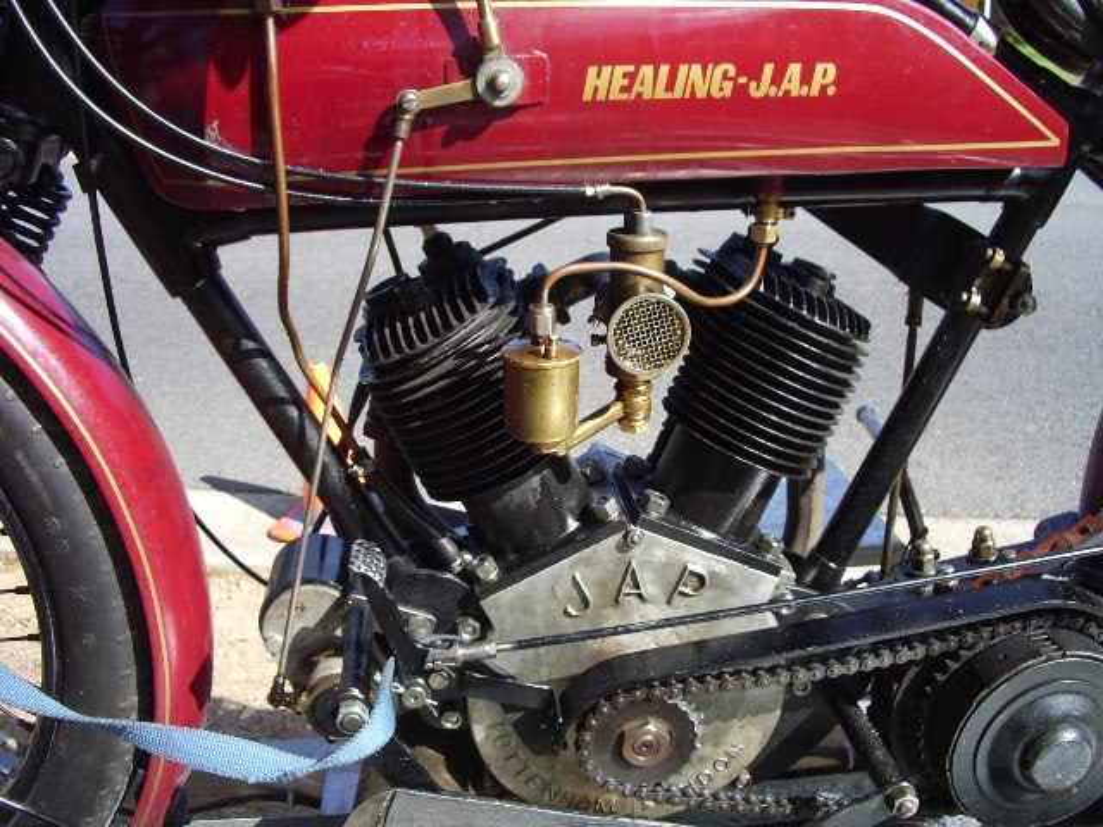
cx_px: 552
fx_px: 1115
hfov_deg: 52.6
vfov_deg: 40.7
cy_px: 414
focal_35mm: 35
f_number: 4.3
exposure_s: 1/200
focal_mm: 5.8
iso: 80
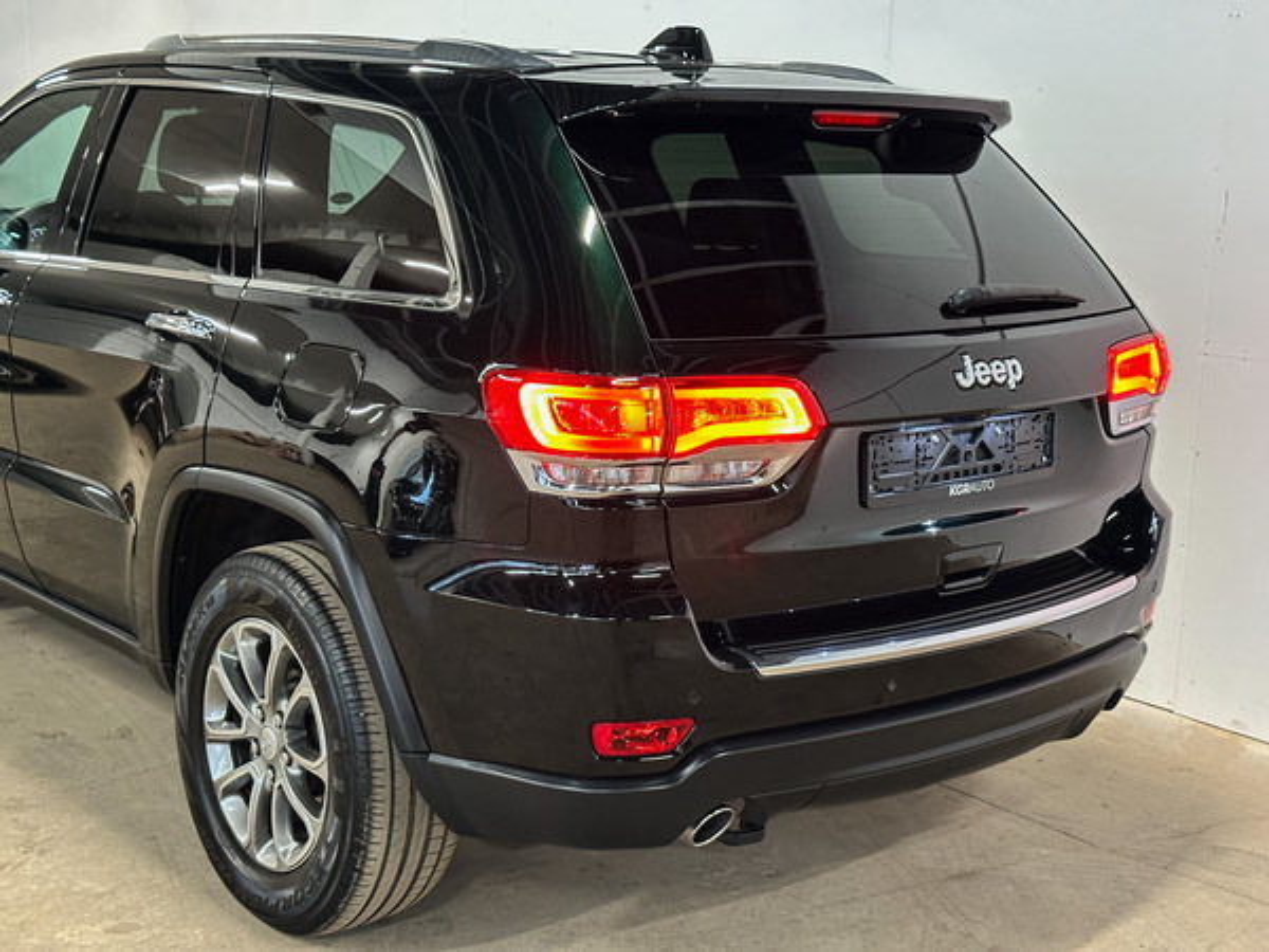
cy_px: 476
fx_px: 1760
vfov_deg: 30.3
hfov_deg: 39.7
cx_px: 634
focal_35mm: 48
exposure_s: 1/33
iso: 400
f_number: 1.78
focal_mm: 6.86
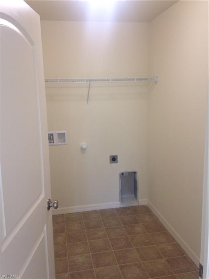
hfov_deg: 42.9
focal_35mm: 33
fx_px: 266
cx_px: 104
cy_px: 140
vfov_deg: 55.4
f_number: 2.4
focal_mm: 4.12
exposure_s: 1/20
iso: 50
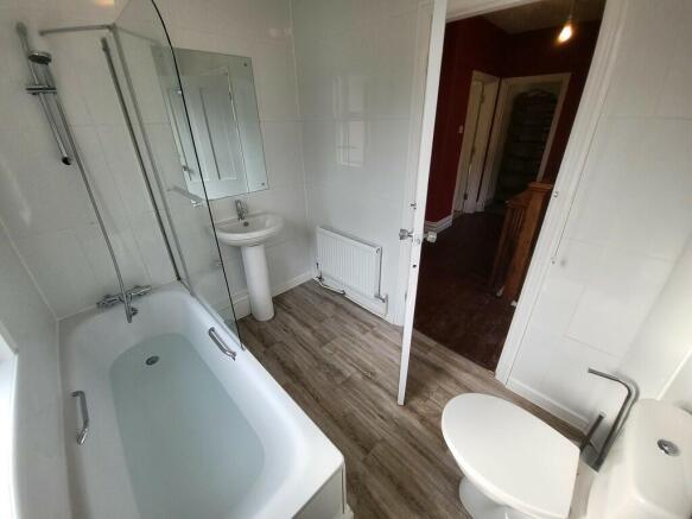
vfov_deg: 89.9
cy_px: 260
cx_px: 346
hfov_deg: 106.2
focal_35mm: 13
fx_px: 260
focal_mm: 1.74
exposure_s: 1/100
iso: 64
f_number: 2.2
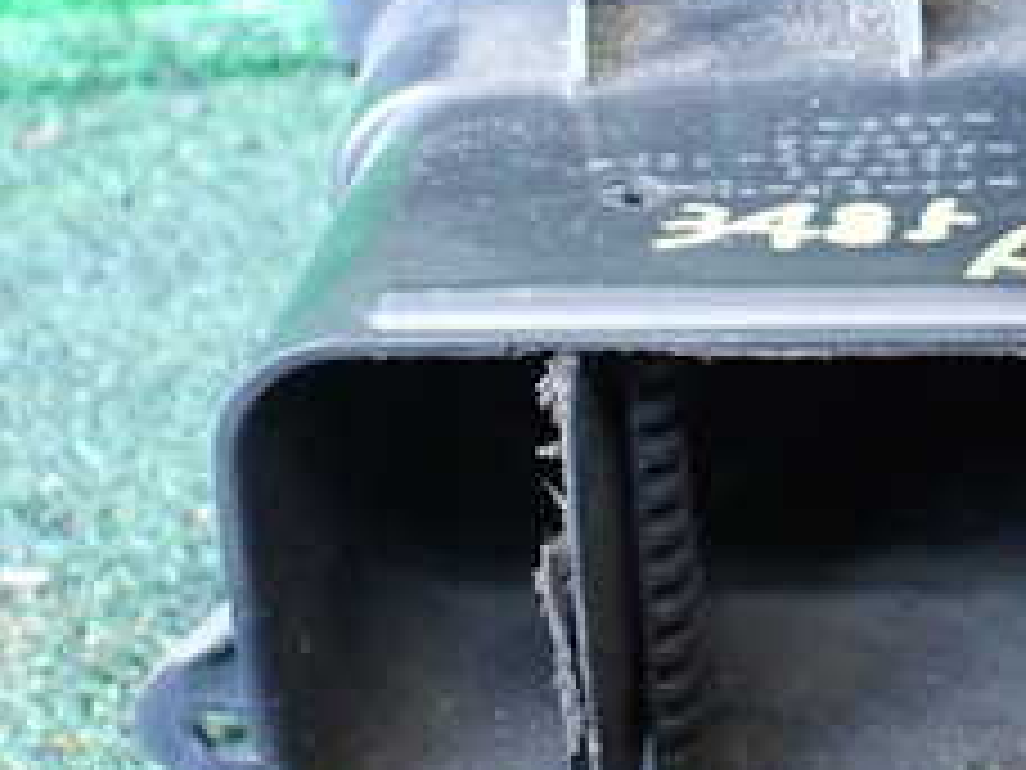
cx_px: 909
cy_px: 225
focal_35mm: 79
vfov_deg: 18.6
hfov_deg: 24.1
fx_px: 2342
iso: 800
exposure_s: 1/40
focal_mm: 5.4
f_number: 2.3
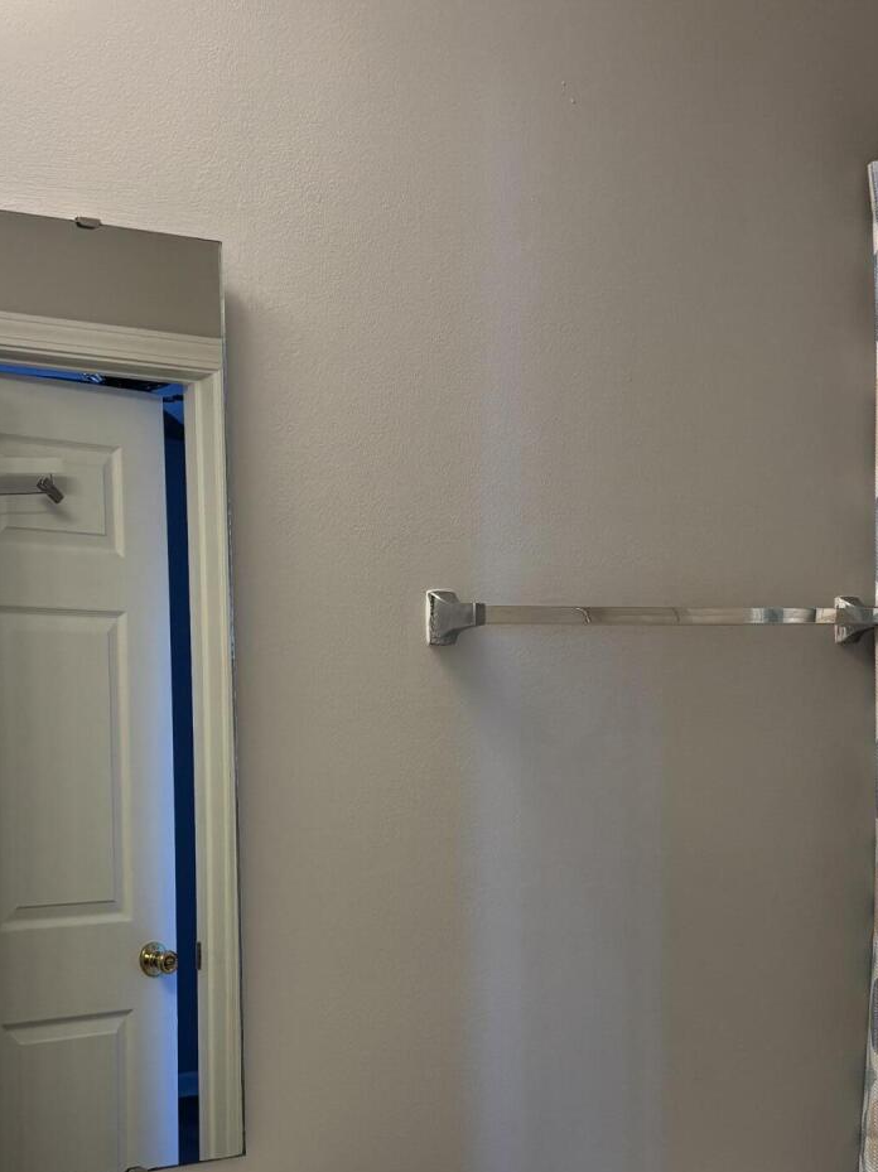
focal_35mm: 56
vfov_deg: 33.6
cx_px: 397
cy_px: 898
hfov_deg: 26.1
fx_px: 1895
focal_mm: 5.96
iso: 100
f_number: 1.6
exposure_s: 1/60
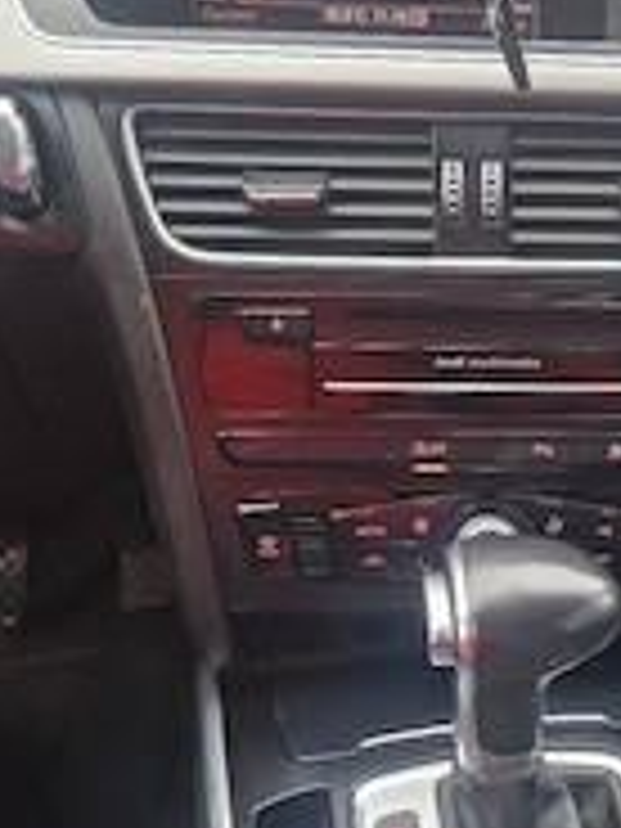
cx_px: 558
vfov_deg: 37.6
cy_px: 576
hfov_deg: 28.0
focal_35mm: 50
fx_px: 1196
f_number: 1.8
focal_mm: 5.4
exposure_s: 1/182
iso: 200
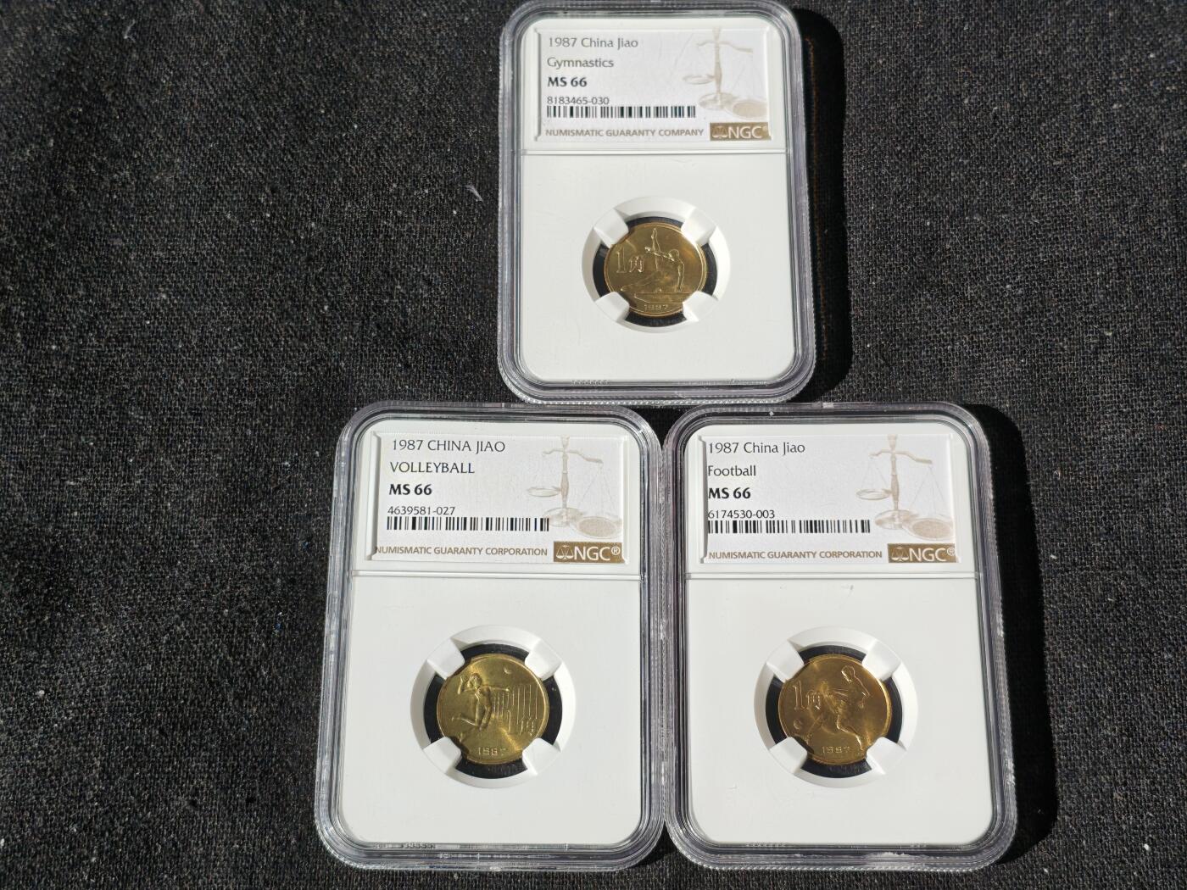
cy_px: 445
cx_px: 594
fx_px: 1783
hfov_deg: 36.8
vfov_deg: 28.0
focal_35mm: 52
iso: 50
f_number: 1.5
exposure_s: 1/2889
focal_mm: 4.94
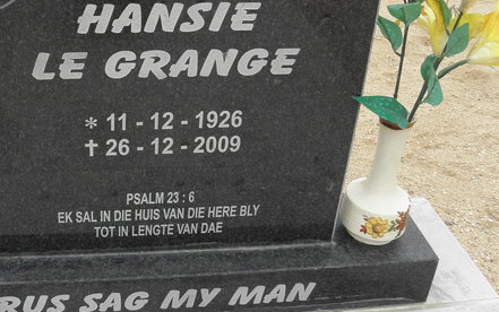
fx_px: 680
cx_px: 109
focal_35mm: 50
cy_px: 97
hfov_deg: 38.9
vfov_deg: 25.7
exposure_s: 1/50
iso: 64
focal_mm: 4.6
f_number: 3.5
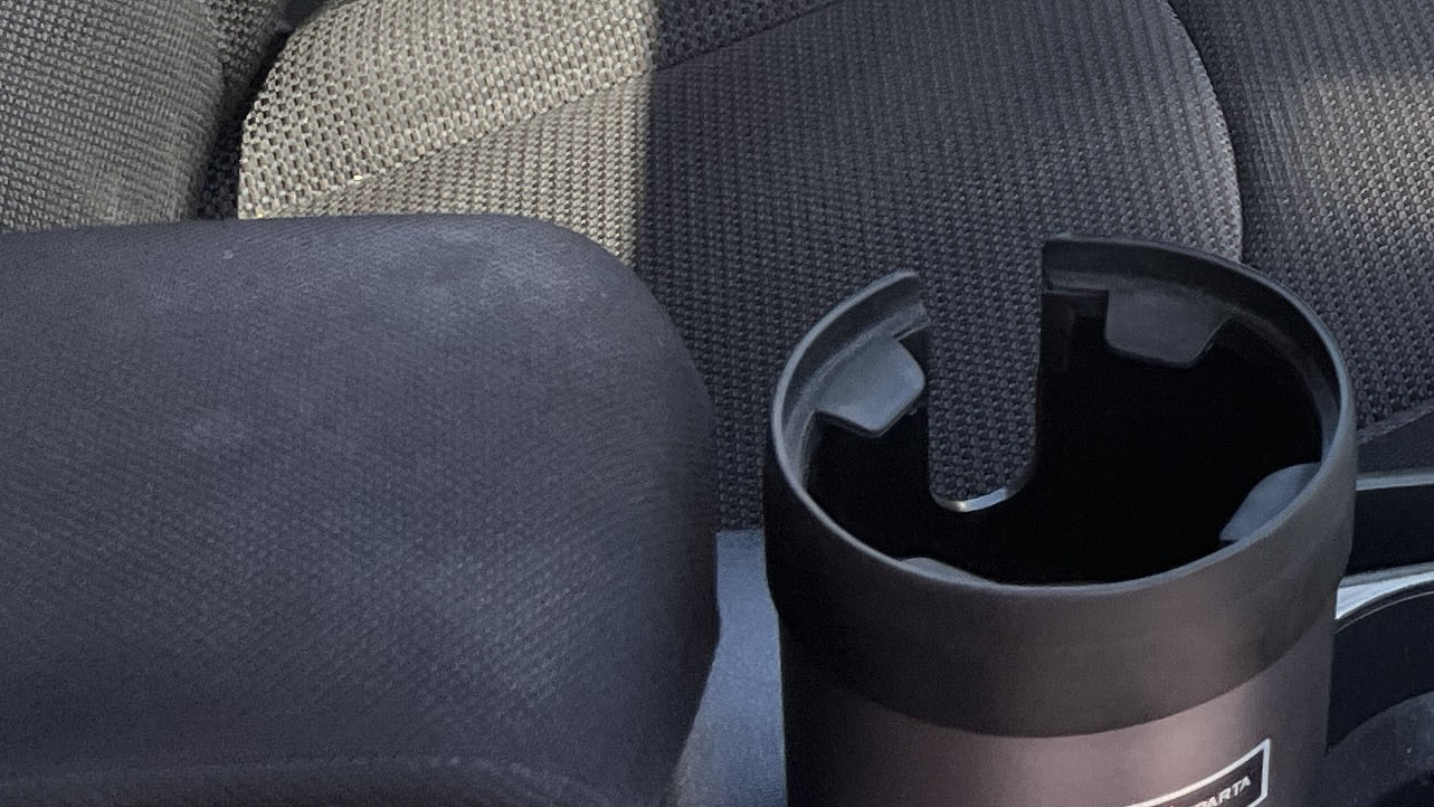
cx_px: 1786
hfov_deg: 21.9
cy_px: -491
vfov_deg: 12.7
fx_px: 3384
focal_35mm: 89
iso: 40
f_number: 1.6
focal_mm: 5.1
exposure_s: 1/273
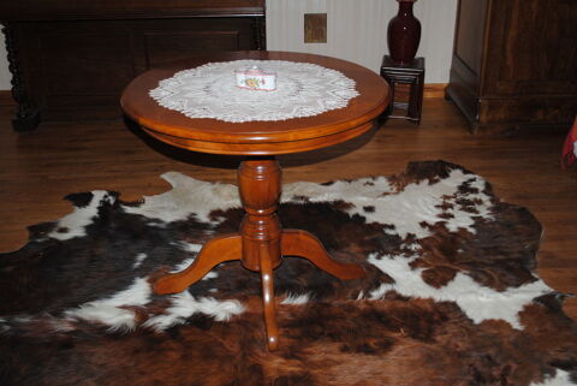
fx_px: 674
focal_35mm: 42
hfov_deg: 46.4
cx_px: 288
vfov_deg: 32.0
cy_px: 193
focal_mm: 28
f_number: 4.5
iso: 200
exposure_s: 1/60
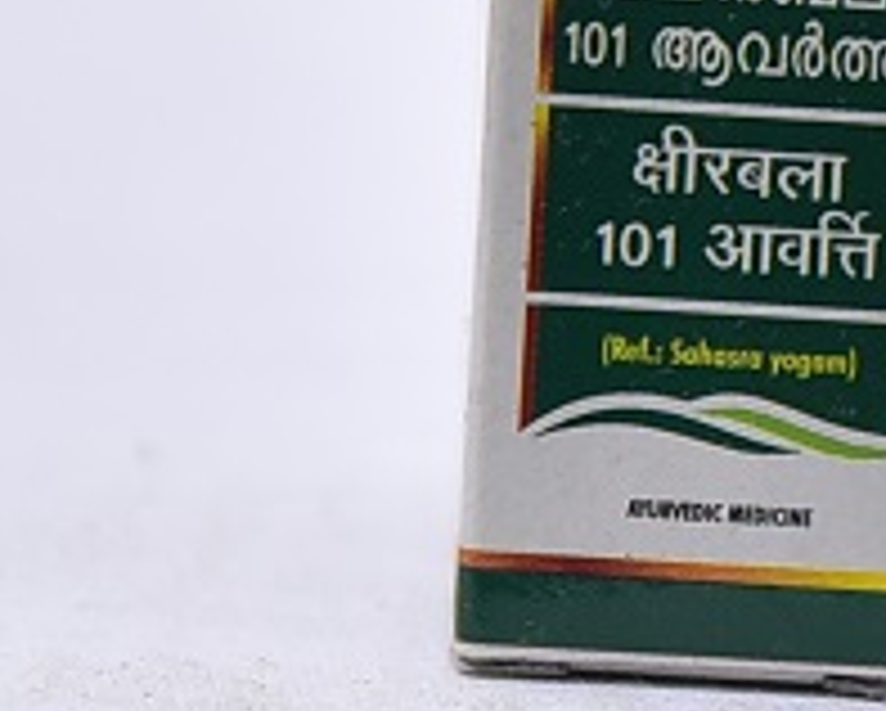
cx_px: 774
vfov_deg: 7.9
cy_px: 180
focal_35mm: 195
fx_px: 5118
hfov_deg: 9.9
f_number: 4
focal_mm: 78
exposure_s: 1/160
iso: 1250
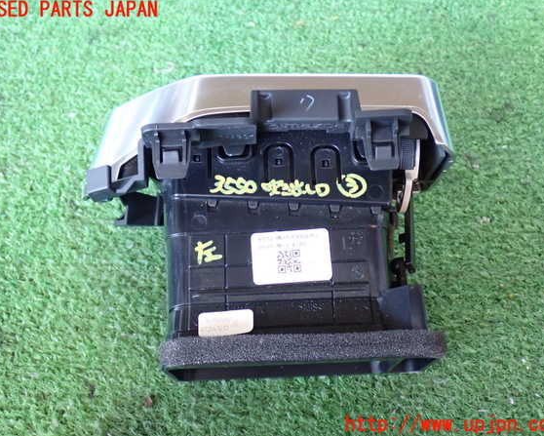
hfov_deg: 42.9
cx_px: 273
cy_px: 218
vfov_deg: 34.9
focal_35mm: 43
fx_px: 693
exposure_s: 1/40
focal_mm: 7.31
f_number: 2.8
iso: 800
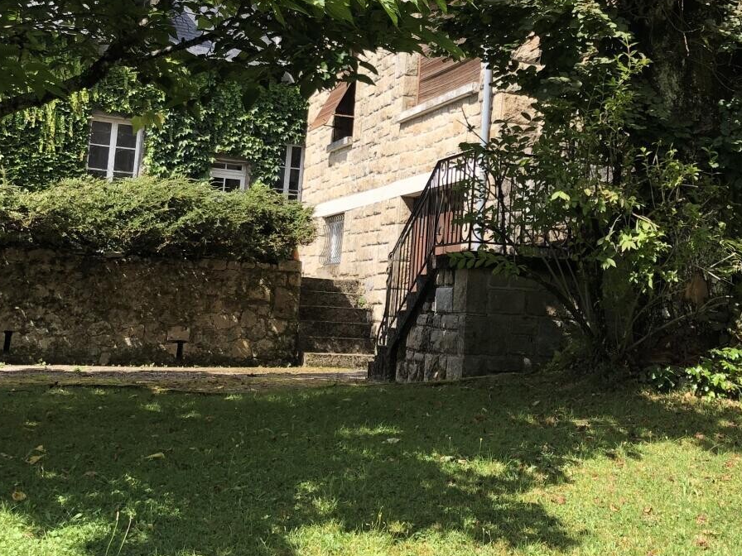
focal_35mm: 60
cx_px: 532
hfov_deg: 31.7
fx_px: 1286
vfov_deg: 24.1
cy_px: 137
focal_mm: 3.99
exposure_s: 1/649
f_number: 1.8
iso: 20
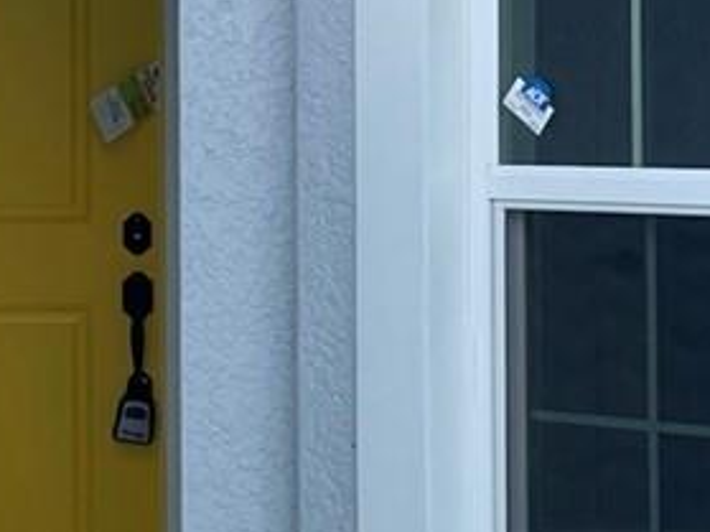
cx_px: 127
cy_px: 163
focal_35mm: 149
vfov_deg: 9.9
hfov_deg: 13.2
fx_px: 3055
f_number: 1.6
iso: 32
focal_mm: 5.1
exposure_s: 1/140
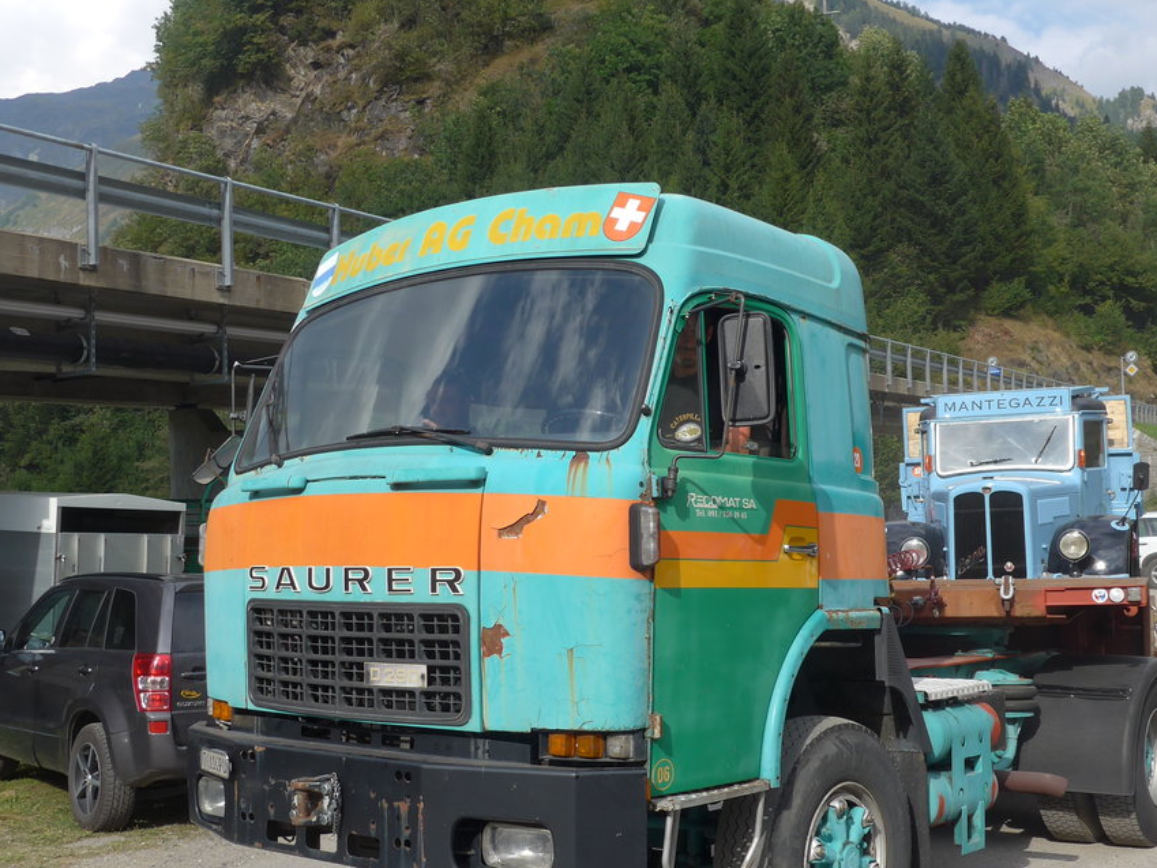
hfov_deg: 45.7
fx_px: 1371
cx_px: 638
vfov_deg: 35.1
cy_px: 489
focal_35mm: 41
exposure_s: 1/1300
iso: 80
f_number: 2.8
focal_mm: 6
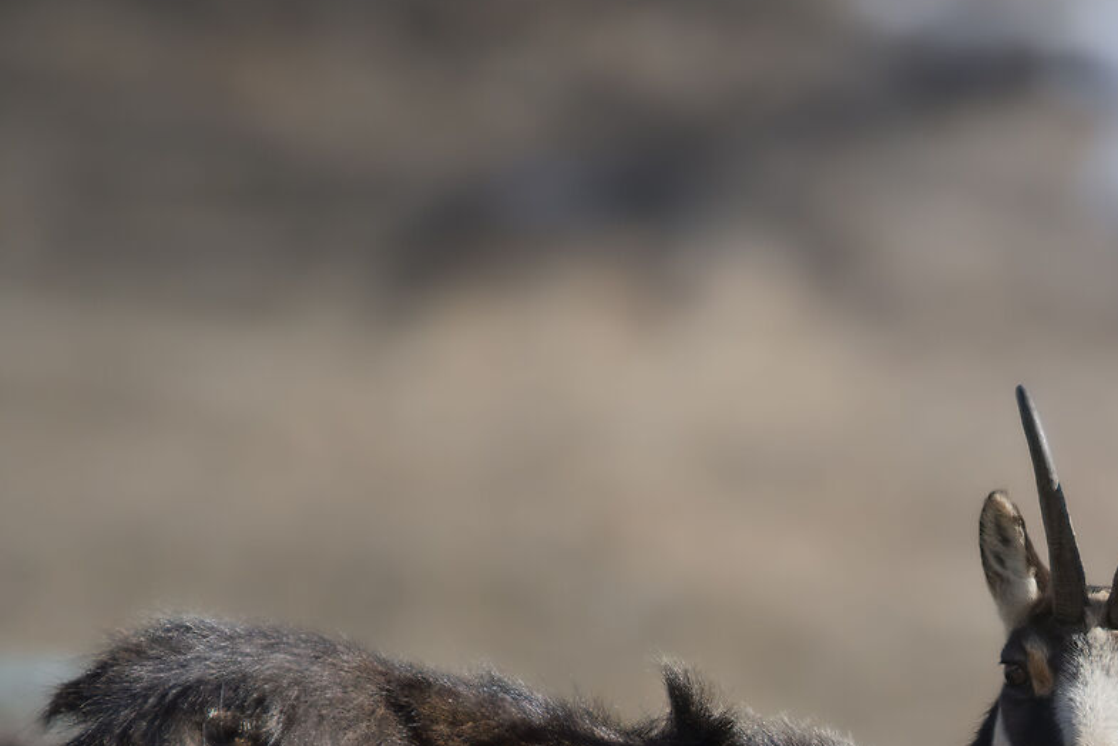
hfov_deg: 1.1
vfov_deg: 0.8
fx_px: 56974
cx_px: 1219
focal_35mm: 1834
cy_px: 1130
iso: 1400
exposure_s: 1/2500
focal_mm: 600
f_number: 6.3
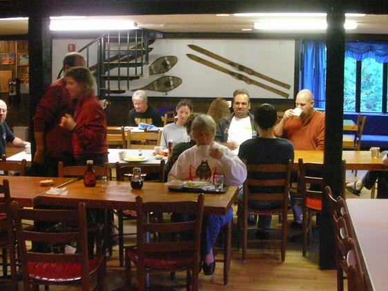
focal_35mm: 54
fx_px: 605
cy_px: 114
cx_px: 210
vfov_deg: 27.0
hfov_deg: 35.5
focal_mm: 6.3
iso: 400
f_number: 3.5
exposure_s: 1/18.7
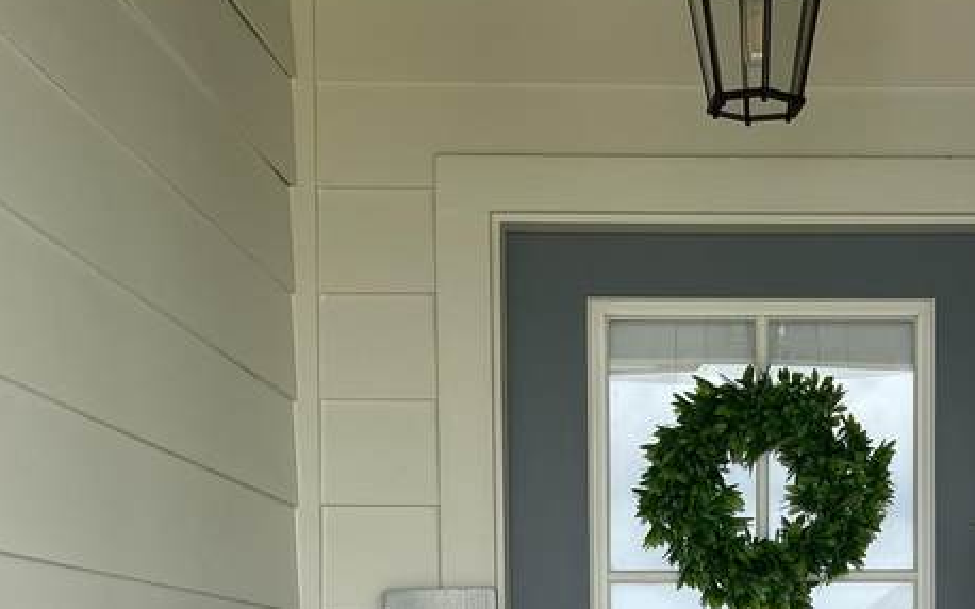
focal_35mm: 74
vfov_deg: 16.8
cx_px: 798
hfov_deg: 27.2
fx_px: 1966
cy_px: 756
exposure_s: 1/813
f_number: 1.6
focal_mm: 5.1
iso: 32
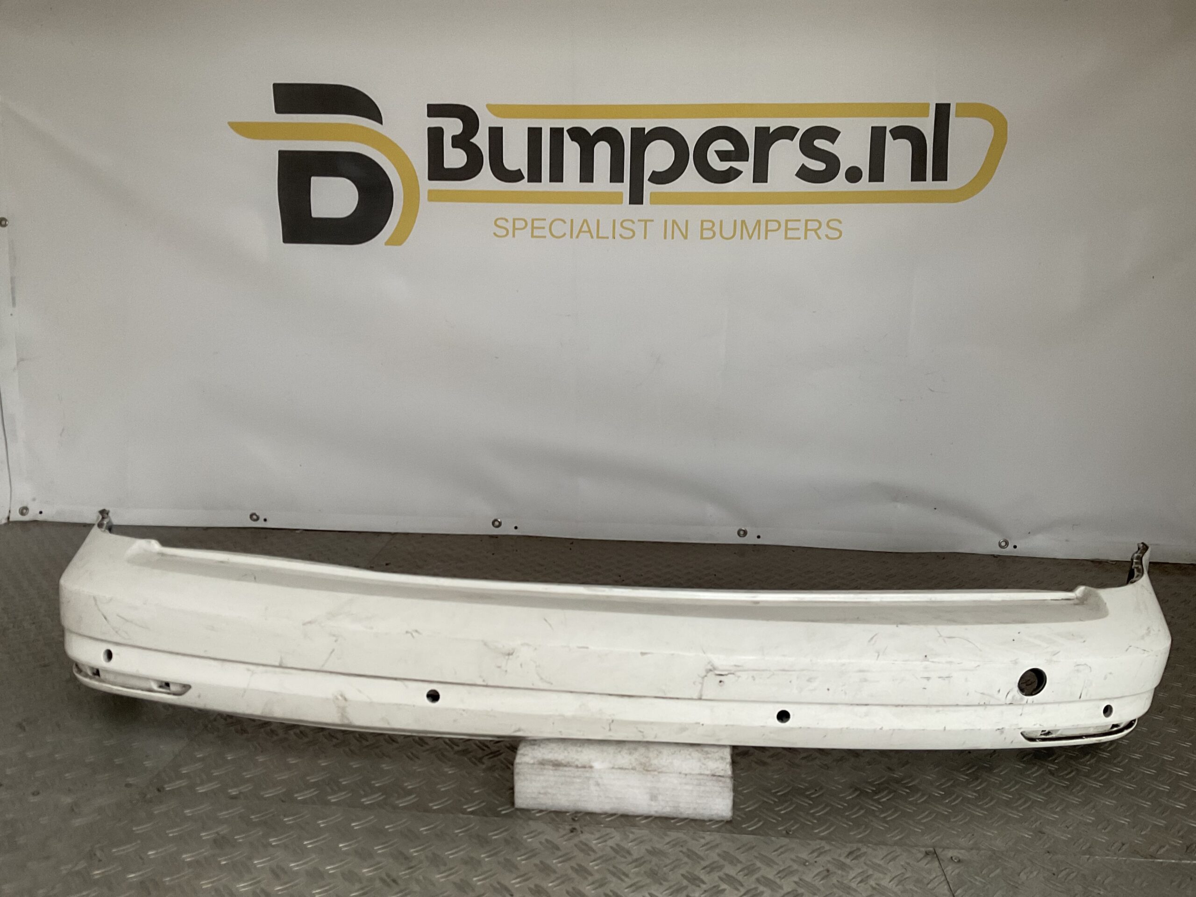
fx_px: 1002
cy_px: 448
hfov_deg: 61.7
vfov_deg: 48.2
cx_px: 598
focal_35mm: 29
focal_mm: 3
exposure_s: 1/100
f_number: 1.8
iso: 64
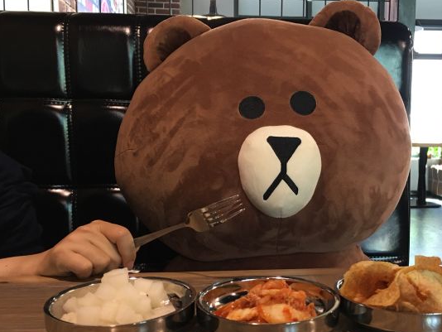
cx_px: 261
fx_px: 485
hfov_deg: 48.7
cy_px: 189
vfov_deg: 37.7
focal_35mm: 38
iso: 80
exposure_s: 1/17
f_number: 2.2
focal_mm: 4.15
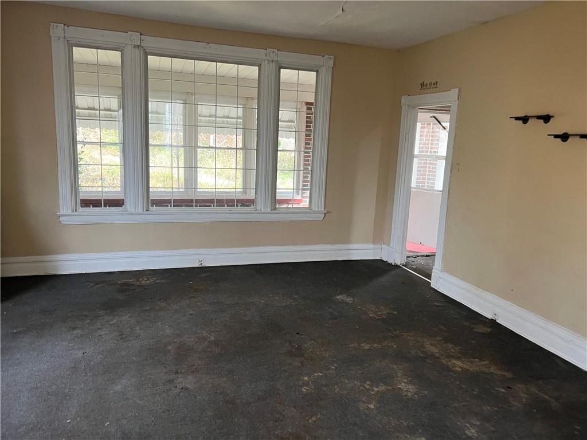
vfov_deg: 53.1
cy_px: 220
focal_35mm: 26
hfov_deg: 67.3
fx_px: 441
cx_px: 294
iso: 125
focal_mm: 5.7
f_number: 1.5
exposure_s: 1/61
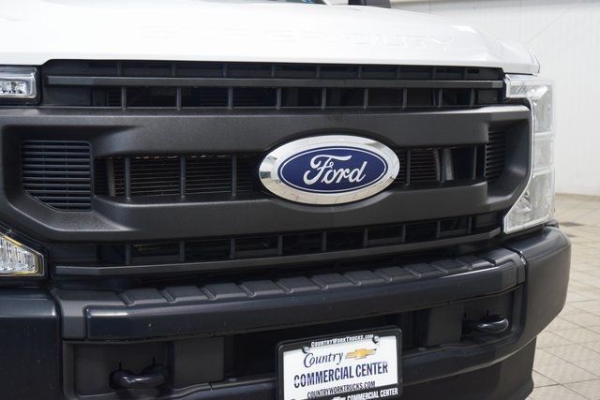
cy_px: 200
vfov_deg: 26.5
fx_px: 850
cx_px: 300
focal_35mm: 51
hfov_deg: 38.9
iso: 1600
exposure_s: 1/60
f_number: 4.5
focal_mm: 34
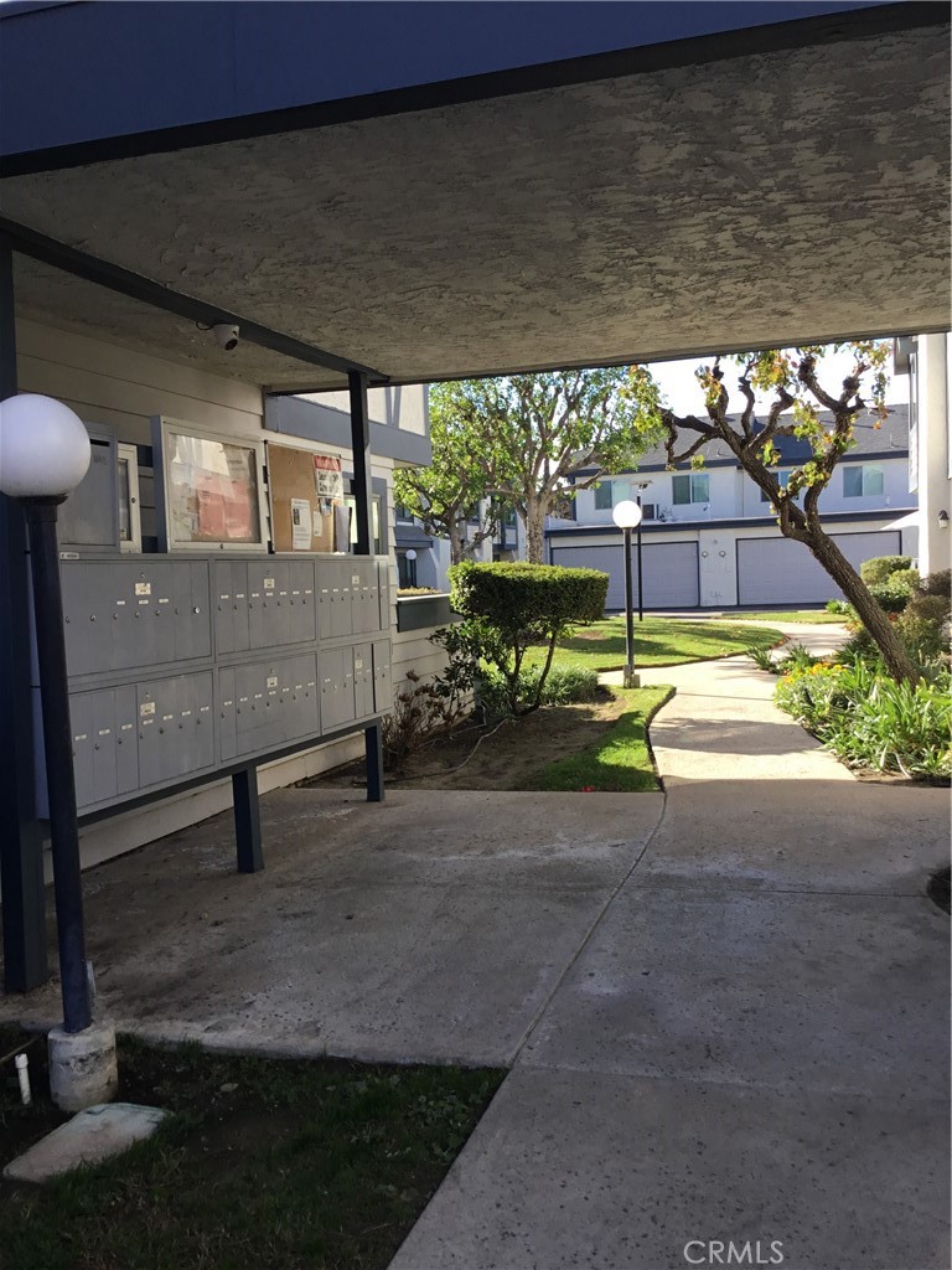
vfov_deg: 58.4
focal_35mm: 31
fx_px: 1137
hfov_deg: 45.4
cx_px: 476
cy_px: 635
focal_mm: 3.3
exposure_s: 1/370
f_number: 2.4
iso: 25
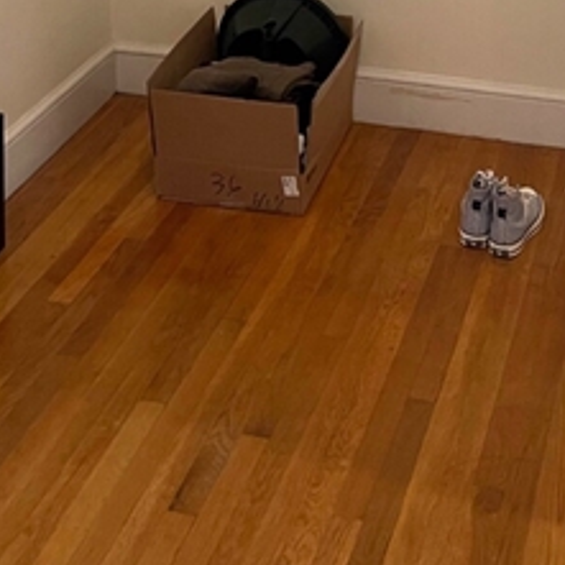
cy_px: -171
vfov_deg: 19.9
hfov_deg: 21.6
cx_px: 317
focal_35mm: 80
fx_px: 1477
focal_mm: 5.1
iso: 500
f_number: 1.6
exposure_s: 1/40
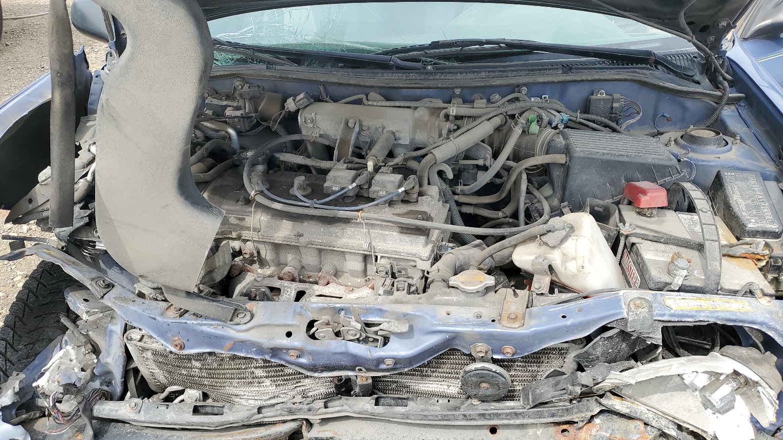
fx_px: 602
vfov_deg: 40.2
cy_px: 216
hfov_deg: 66.1
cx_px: 396
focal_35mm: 29
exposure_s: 1/833
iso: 50
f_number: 1.5
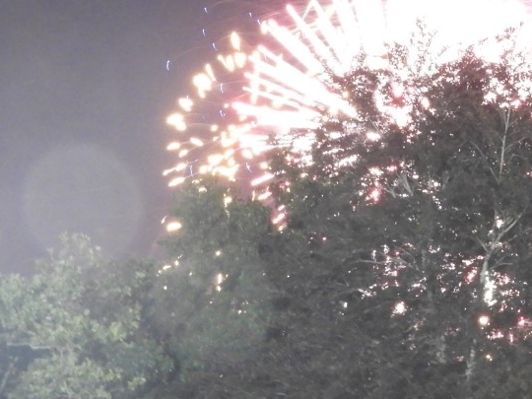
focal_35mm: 160
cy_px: -78
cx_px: 444
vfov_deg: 9.2
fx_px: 2459
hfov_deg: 12.3
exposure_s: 1/1.6
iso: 800
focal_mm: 10.7
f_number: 4.2
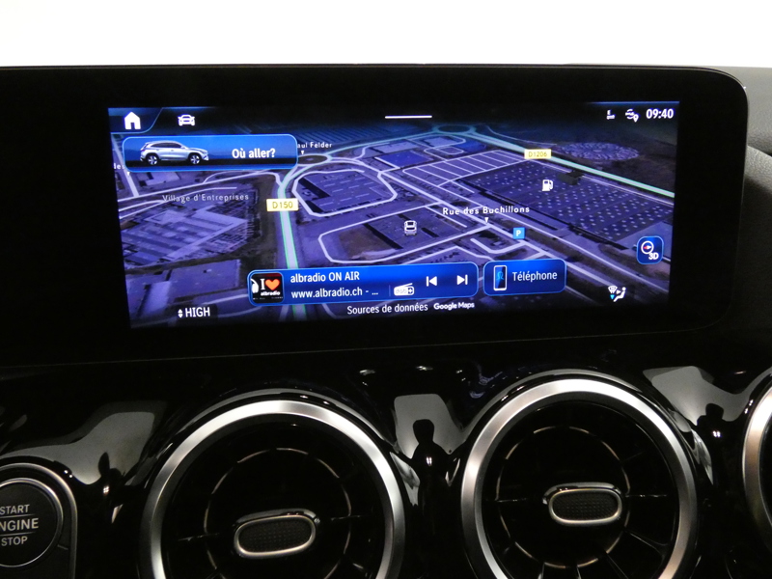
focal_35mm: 26
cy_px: 290
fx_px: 580
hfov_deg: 67.3
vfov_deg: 53.1
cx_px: 386
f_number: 3.1
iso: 1600
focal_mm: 4.6
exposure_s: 1/20
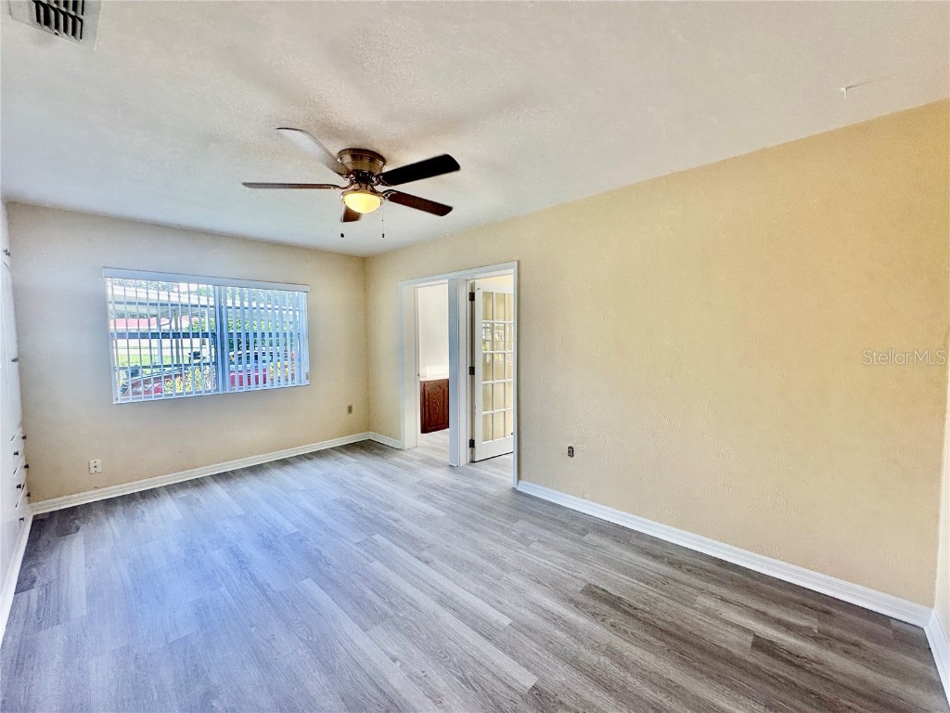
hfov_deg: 102.1
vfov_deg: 85.7
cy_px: 356
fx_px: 384
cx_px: 475
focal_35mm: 14
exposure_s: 1/120
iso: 64
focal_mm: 2.22
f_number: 2.2
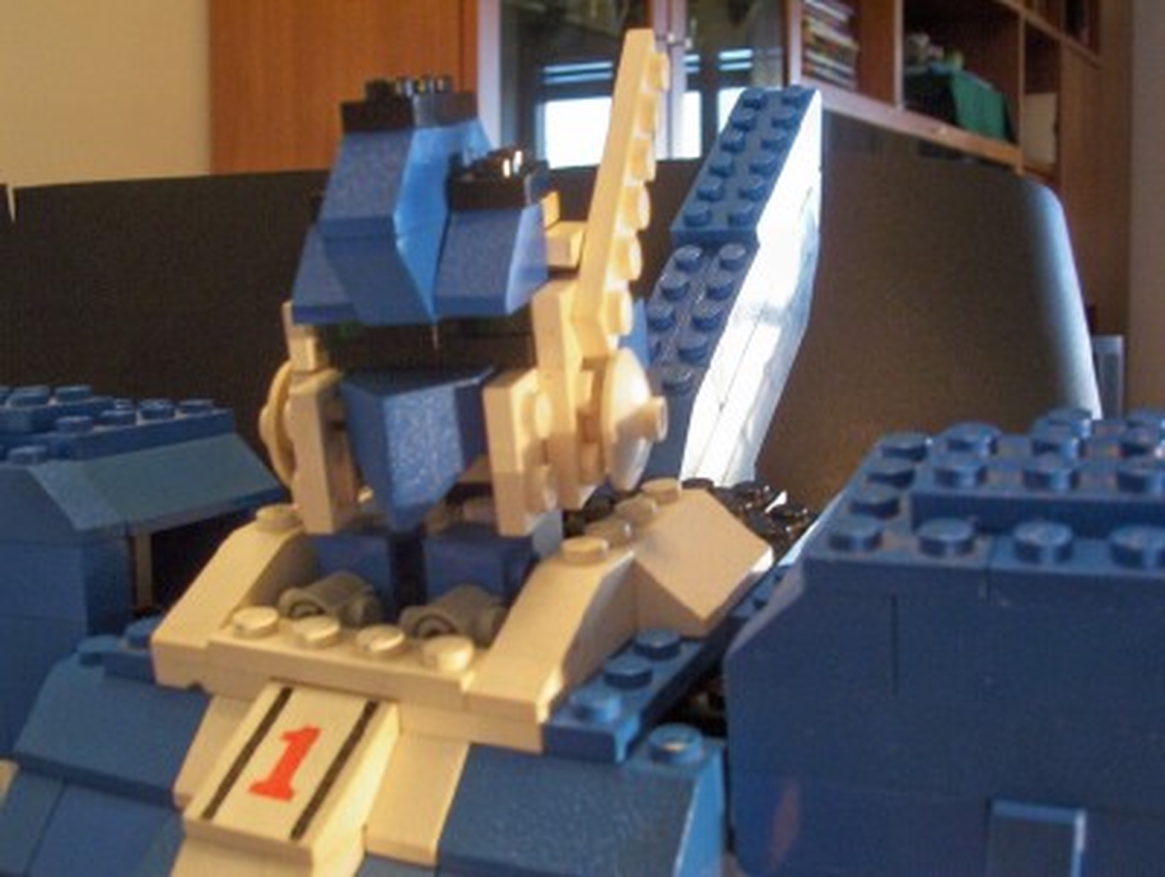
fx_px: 1314
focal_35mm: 39
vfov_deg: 36.9
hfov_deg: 47.8
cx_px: 582
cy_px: 438
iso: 200
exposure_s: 1/8.75
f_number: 4.5
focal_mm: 6
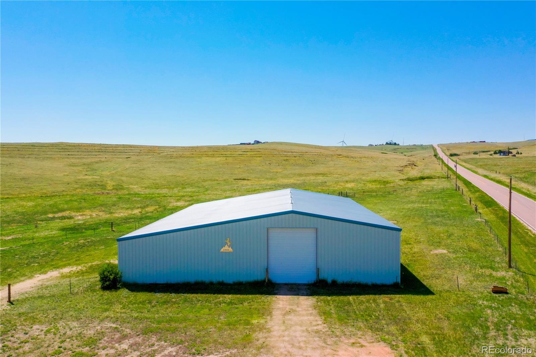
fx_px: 417
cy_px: 178
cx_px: 268
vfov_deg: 46.4
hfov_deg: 65.5
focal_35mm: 28
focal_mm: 10.26
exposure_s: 1/1250
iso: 400
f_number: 8
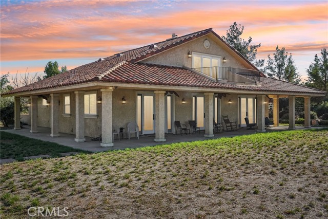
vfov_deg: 39.9
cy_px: 110
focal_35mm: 33
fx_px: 300
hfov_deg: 57.2
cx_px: 164
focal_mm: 33
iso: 3200
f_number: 16
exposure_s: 1/1000
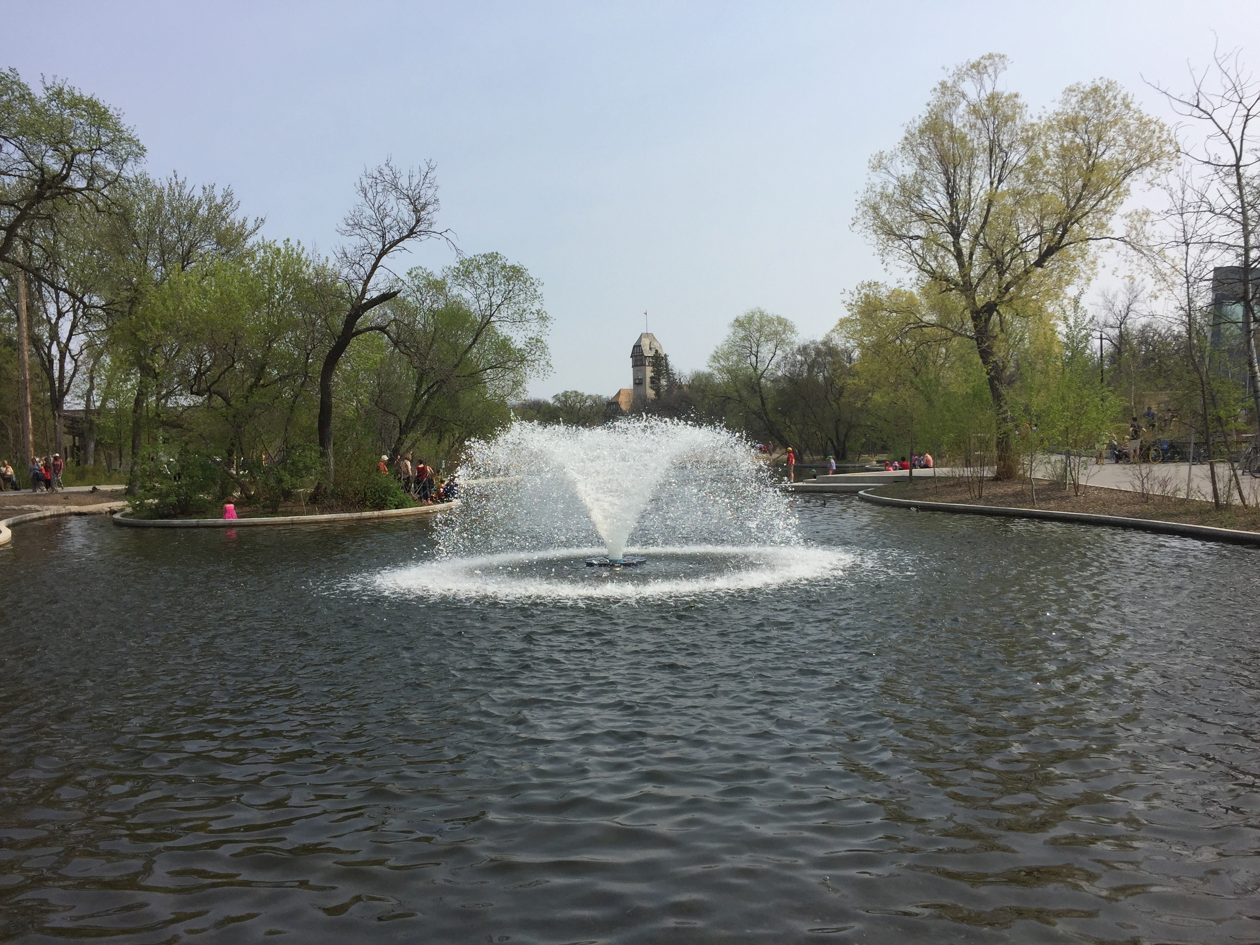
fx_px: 1056
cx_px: 630
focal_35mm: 29
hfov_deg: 61.7
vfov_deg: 48.2
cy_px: 472
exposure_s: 1/2825
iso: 32
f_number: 2.2
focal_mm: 4.2
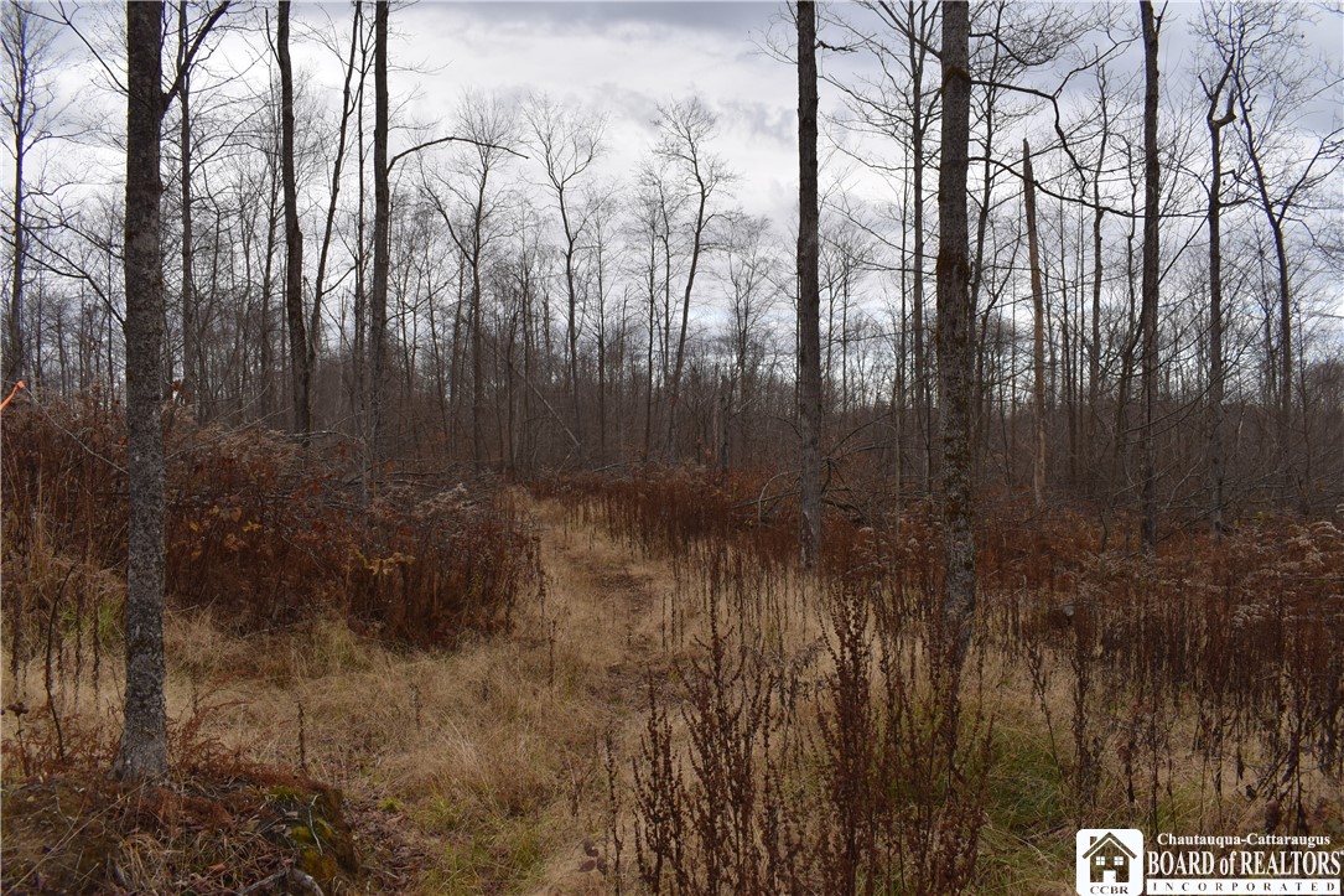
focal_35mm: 27
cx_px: 672
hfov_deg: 67.4
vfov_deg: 47.9
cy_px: 448
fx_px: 1008
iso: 320
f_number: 8
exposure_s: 1/250
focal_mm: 18
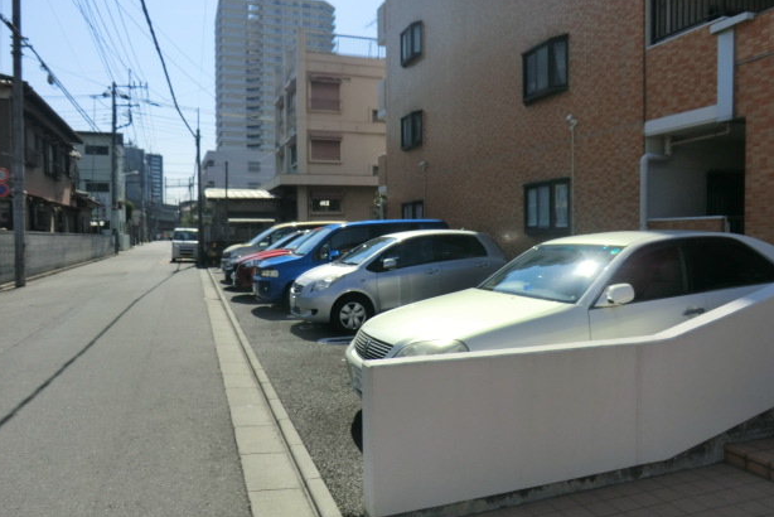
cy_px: 257
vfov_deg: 49.6
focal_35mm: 26
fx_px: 559
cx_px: 392
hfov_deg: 69.4
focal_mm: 4.3
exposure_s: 1/320
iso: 80
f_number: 7.5
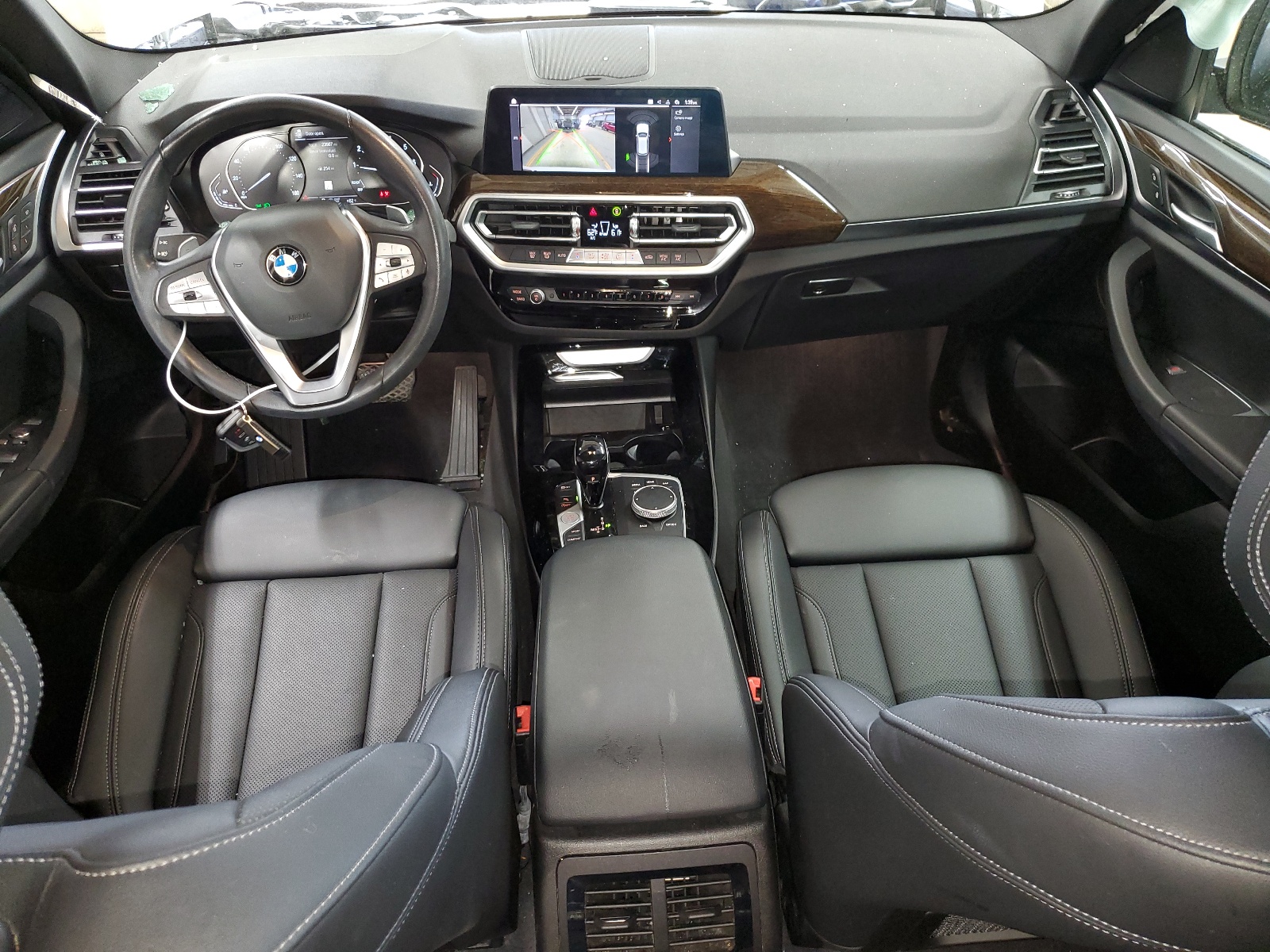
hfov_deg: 67.3
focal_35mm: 26
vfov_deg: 53.1
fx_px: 954
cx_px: 635
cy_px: 476
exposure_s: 1/20
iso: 147
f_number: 1.5
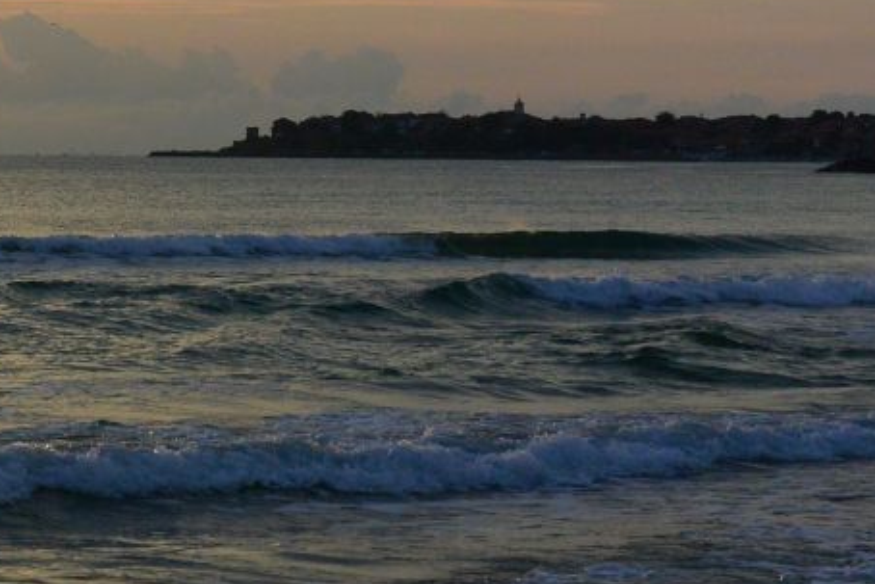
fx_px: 3355
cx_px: -91
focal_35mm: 138
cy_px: 180
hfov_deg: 14.5
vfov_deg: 9.9
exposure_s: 1/1000
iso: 160
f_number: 5
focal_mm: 18.2
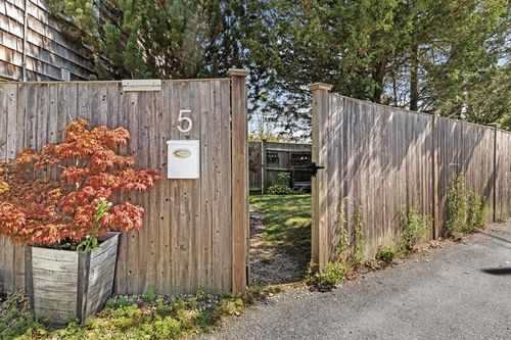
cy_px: 170
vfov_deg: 61.6
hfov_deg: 83.7
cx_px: 256
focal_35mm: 20
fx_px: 285
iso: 800
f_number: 10
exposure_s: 1/80
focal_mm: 13.4
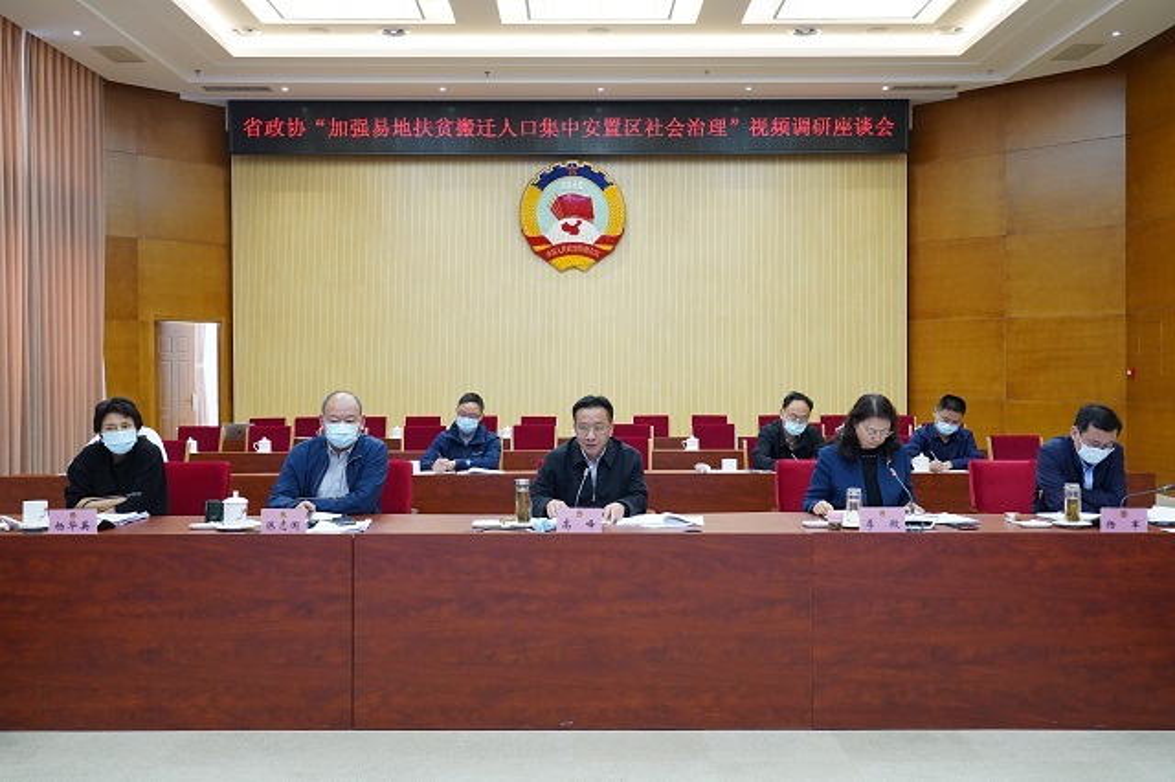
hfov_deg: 57.2
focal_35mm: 33
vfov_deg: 39.9
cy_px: 391
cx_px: 588
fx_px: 1076
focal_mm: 33
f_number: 5
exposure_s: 1/250
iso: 5000
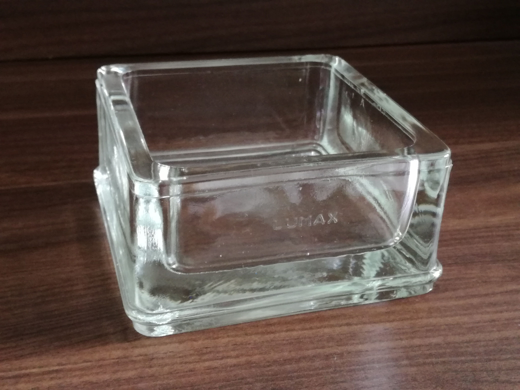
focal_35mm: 27
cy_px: 195
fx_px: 406
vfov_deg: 51.4
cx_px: 260
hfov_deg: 65.3
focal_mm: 3.79
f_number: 2
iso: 320
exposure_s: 1/33.3
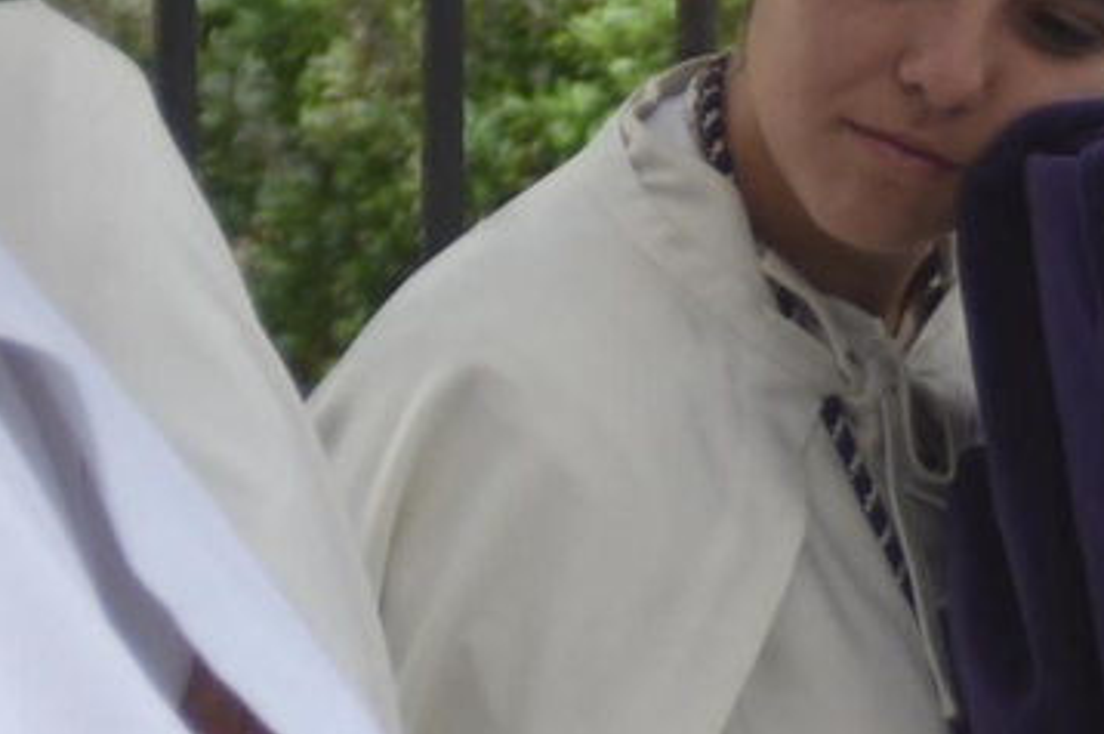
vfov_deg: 3.9
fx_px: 10693
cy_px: 185
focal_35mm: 349
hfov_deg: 5.9
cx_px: 978
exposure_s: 1/160
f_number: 5.6
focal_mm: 78
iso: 800
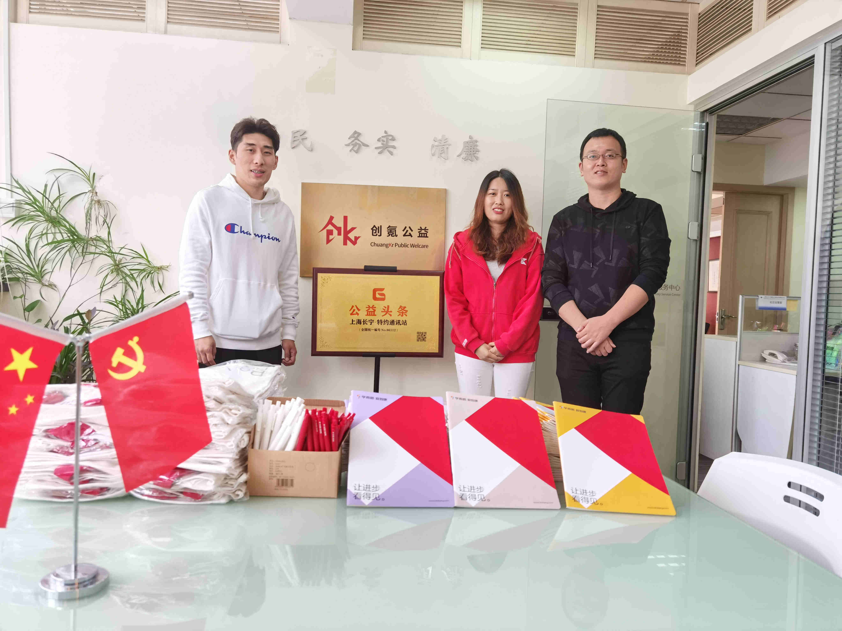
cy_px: 316
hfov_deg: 65.3
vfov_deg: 51.4
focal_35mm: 27
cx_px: 421
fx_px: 657
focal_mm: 6.71
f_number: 1.9
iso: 50
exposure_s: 1/50
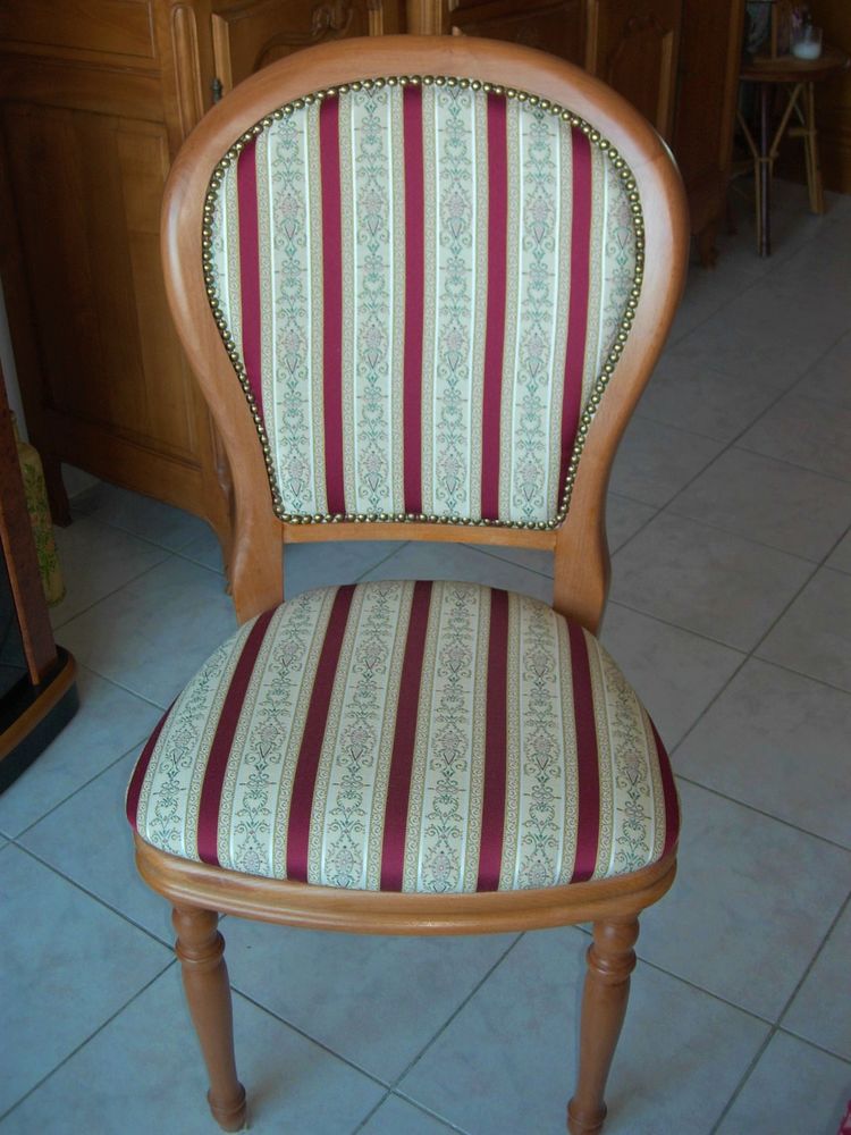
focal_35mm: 38
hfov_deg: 37.7
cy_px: 568
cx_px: 426
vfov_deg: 49.0
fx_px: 1246
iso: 79
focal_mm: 7.8
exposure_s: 1/32
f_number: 2.8
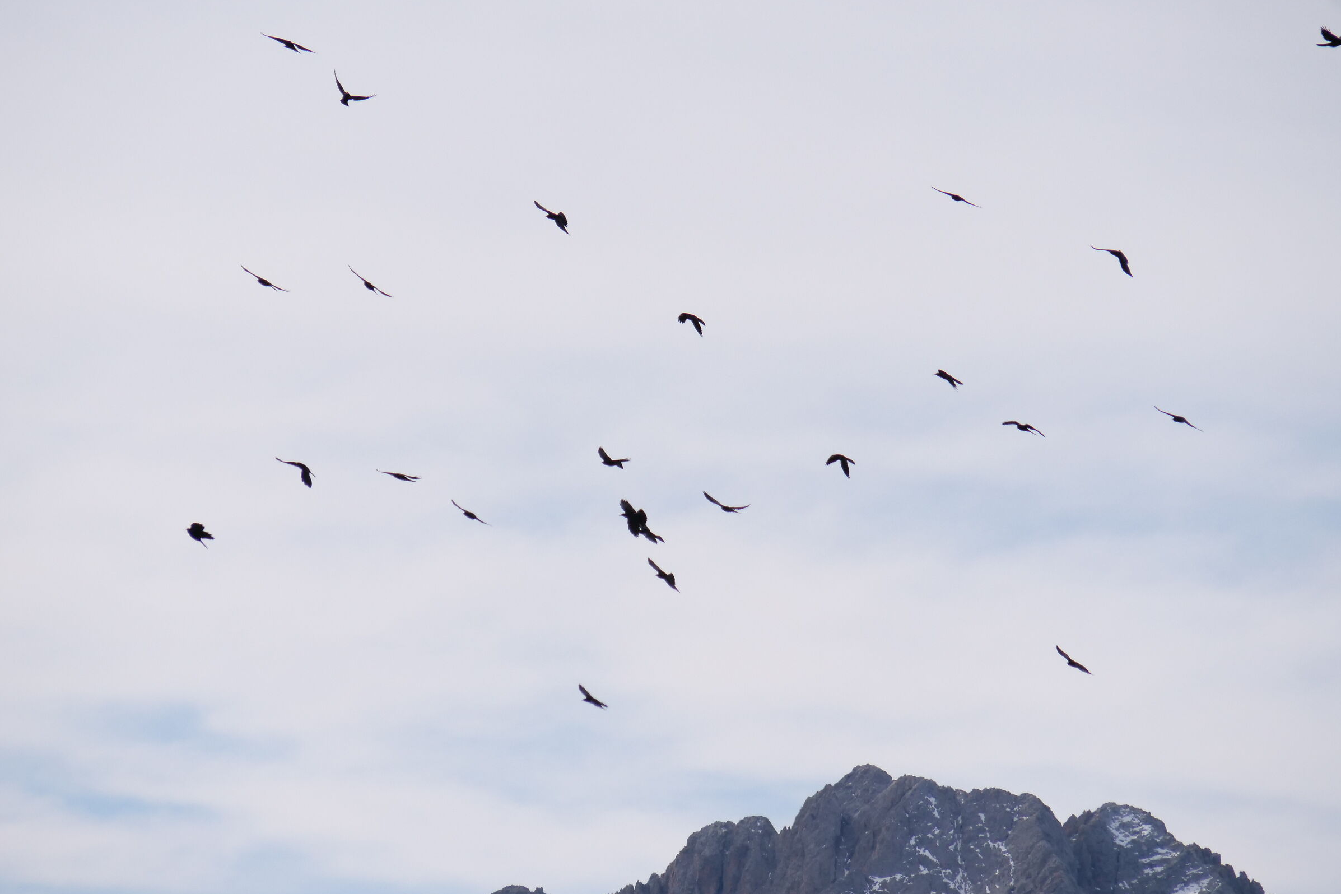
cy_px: 492
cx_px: 672
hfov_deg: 4.9
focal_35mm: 417
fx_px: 15532
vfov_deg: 3.3
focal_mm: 200
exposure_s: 1/2500
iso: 800
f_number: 9
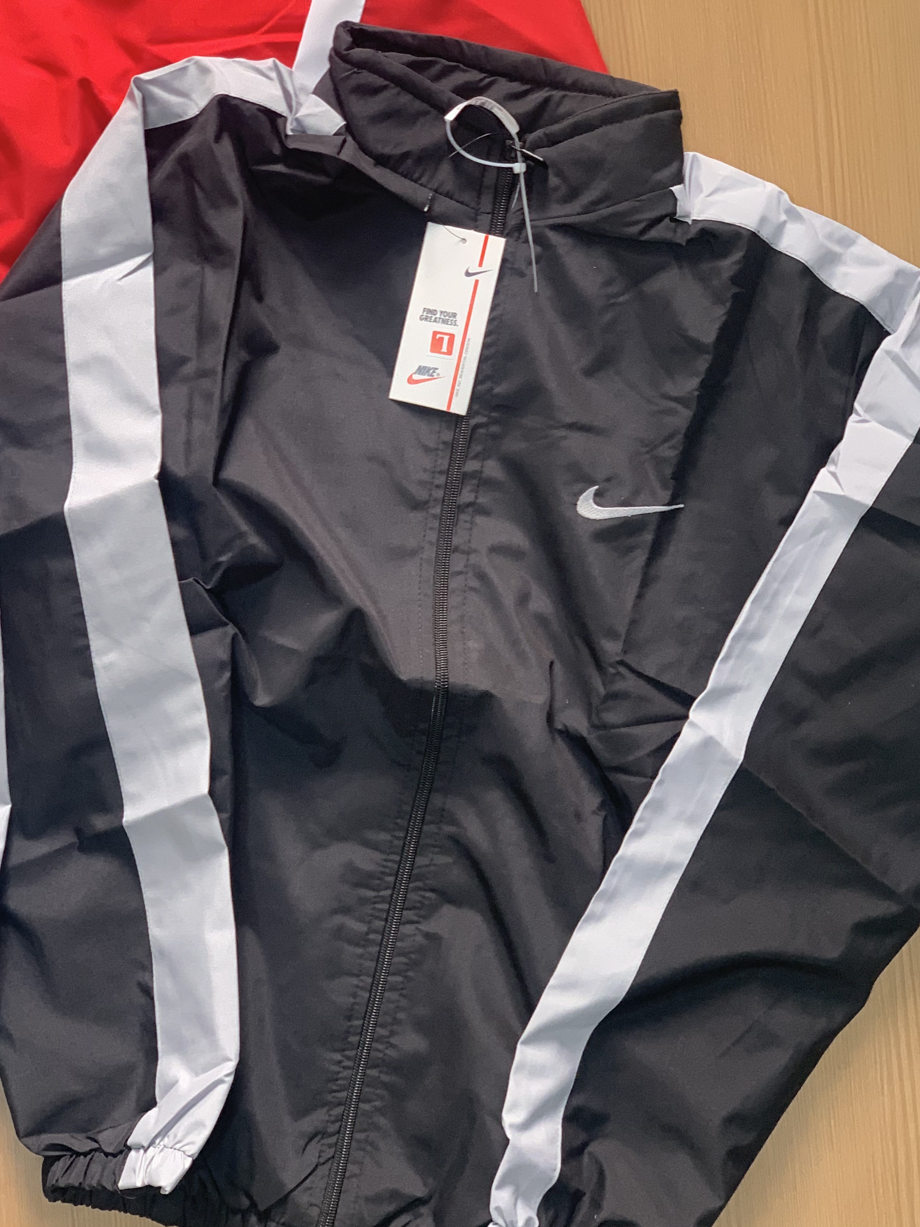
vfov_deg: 32.7
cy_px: 628
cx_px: 420
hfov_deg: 24.8
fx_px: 2091
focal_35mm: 59
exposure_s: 1/50
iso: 160
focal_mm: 6
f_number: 2.4
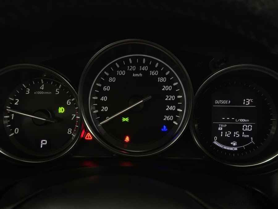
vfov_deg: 30.3
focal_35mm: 48
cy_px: 104
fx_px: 385
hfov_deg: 39.7
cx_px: 139
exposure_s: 1/50
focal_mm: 6.86
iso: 250
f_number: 1.78
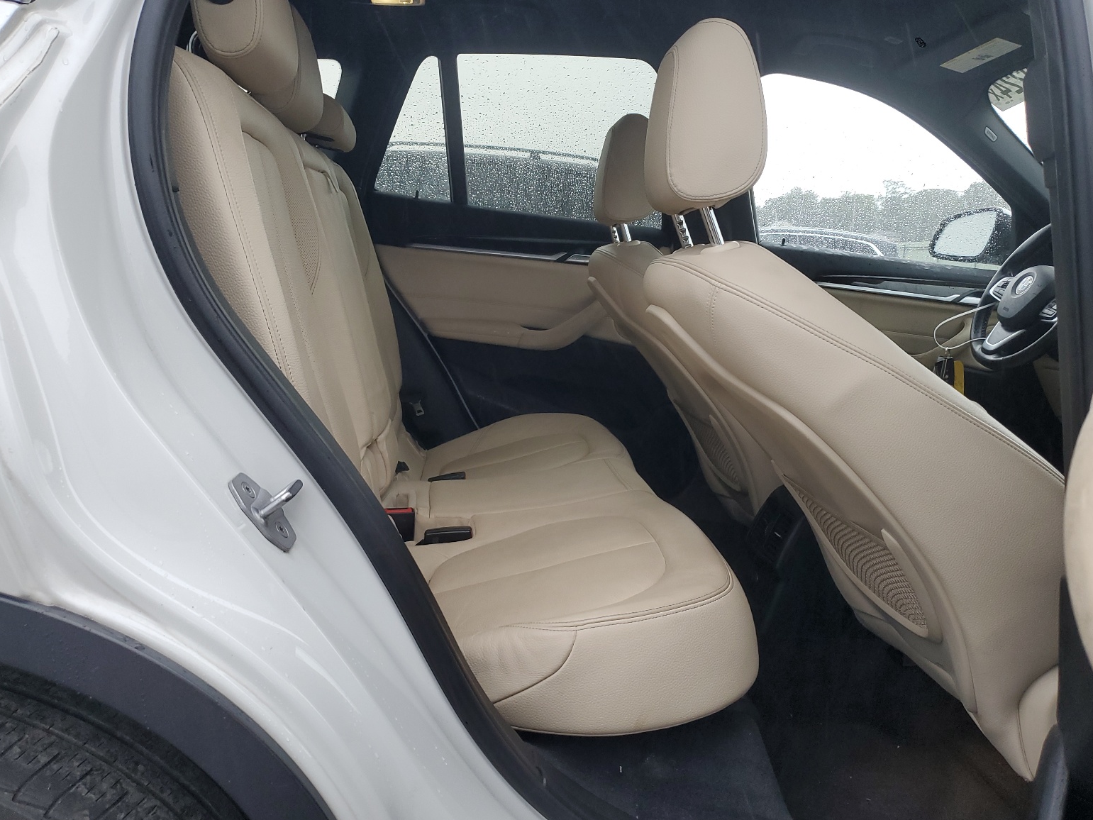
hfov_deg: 65.3
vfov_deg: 51.3
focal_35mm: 27
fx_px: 853
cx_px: 550
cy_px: 425
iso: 63
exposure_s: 1/120
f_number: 1.5
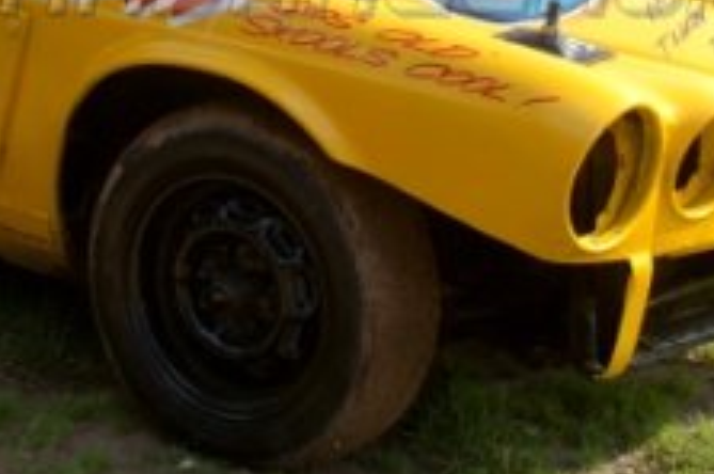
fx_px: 2218
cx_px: 176
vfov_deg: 12.0
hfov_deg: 18.2
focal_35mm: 112
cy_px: -10
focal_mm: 26
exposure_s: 1/640
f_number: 4.2
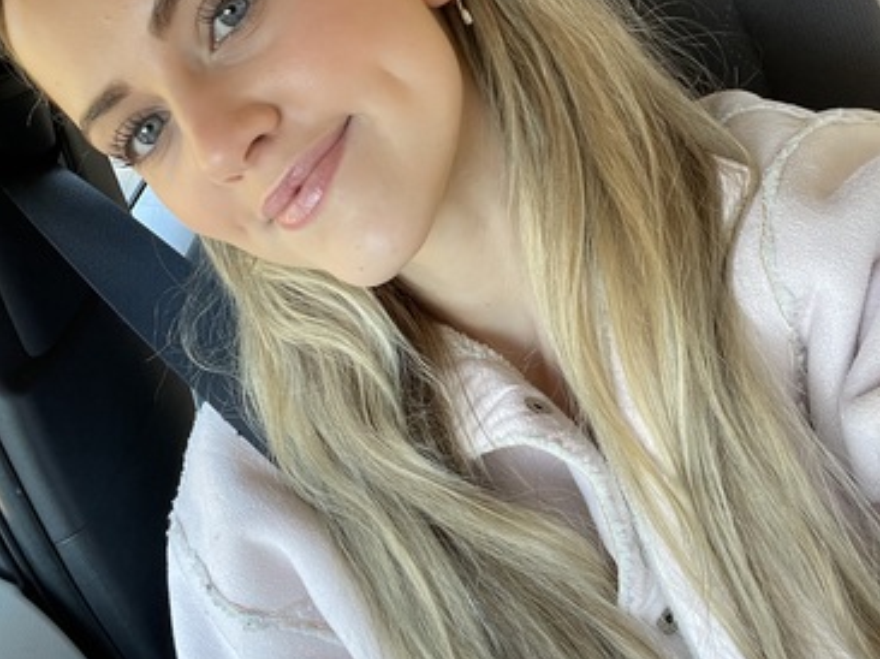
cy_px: 228
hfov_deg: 45.8
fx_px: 1042
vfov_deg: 34.8
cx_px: 448
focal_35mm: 41
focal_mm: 2.71
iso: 100
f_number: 2.2
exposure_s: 1/72
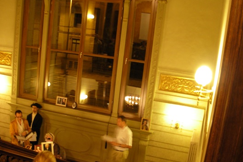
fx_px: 324
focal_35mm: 48
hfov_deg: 41.1
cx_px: 110
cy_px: 93
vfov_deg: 28.0
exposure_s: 1/4
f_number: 2.9
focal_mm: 6.3
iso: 145
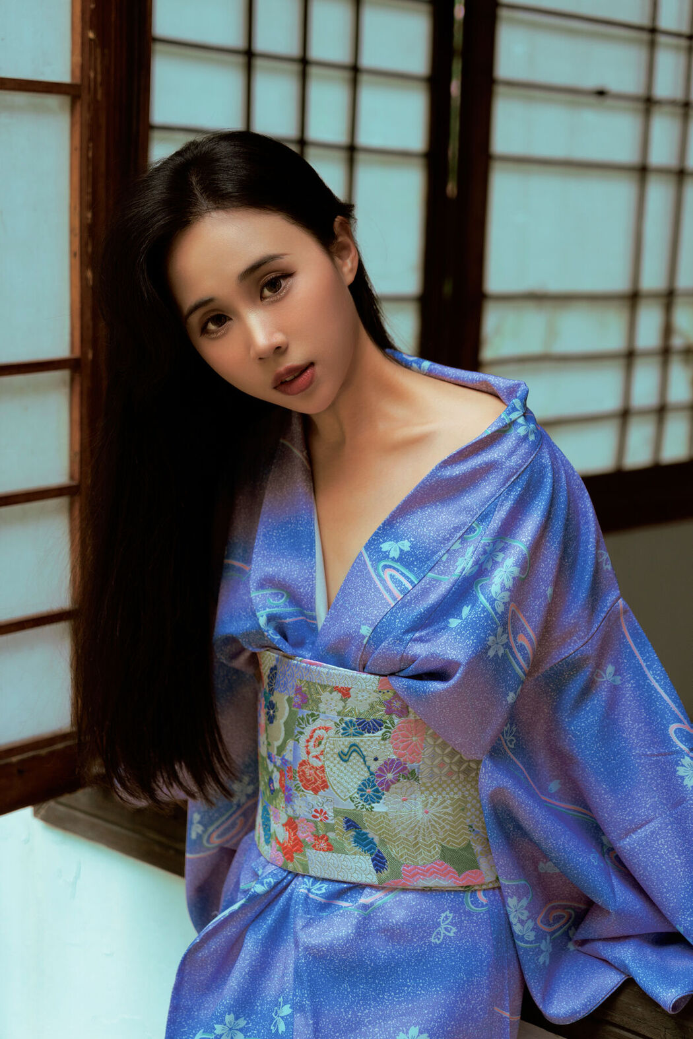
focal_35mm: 64
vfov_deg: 31.4
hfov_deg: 21.3
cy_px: 520
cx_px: 346
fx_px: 1847
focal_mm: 64
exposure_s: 1/125
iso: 200
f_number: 4
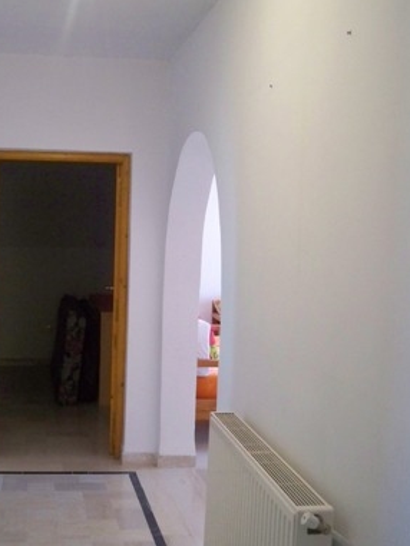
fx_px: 773
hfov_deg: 29.4
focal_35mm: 49
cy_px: 287
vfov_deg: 38.9
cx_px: 130
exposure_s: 1/60
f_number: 3.1
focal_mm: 6.3
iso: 250
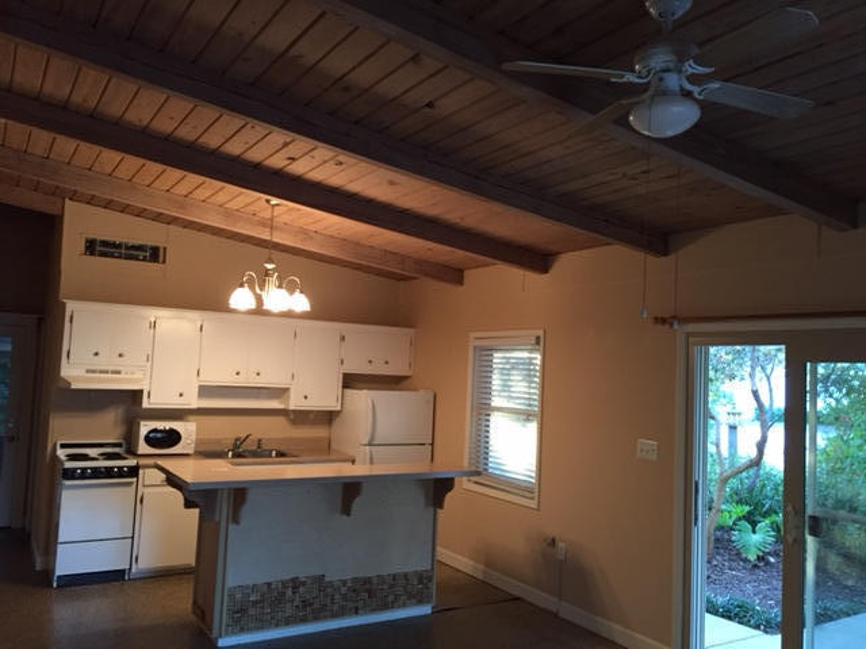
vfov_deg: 48.2
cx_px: 433
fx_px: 726
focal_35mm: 29
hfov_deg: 61.7
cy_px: 324
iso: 160
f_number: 2.2
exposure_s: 1/30
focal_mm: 4.15
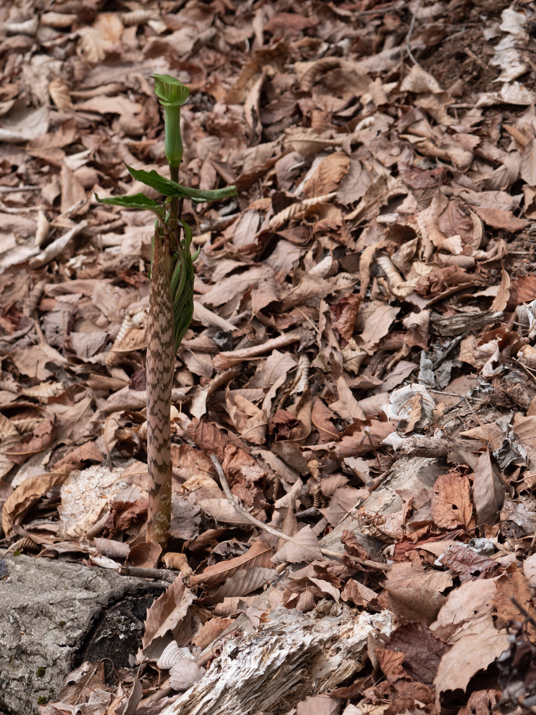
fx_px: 2519
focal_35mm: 122
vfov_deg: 16.1
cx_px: 268
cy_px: 358
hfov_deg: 12.1
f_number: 5.6
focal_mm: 61
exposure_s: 1/800
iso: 400
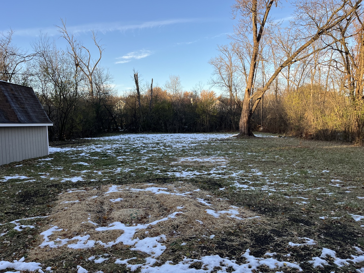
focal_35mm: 26
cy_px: 136
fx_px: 273
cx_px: 182
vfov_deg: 53.1
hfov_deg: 67.3
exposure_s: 1/761
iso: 50
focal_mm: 5.1
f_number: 1.6
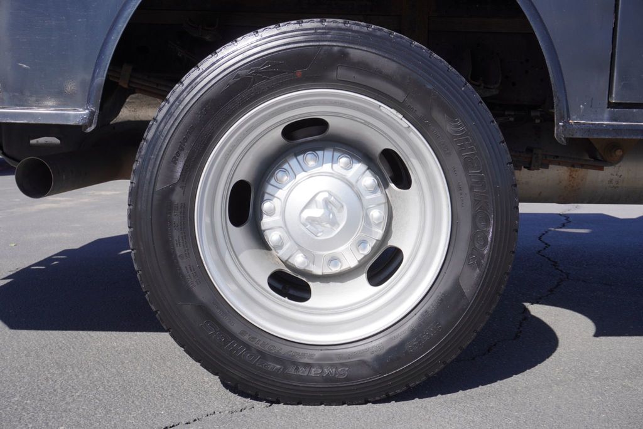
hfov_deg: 46.4
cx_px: 322
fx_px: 751
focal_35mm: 42
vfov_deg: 31.9
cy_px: 214
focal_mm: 28
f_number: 8
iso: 100
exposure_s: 1/200
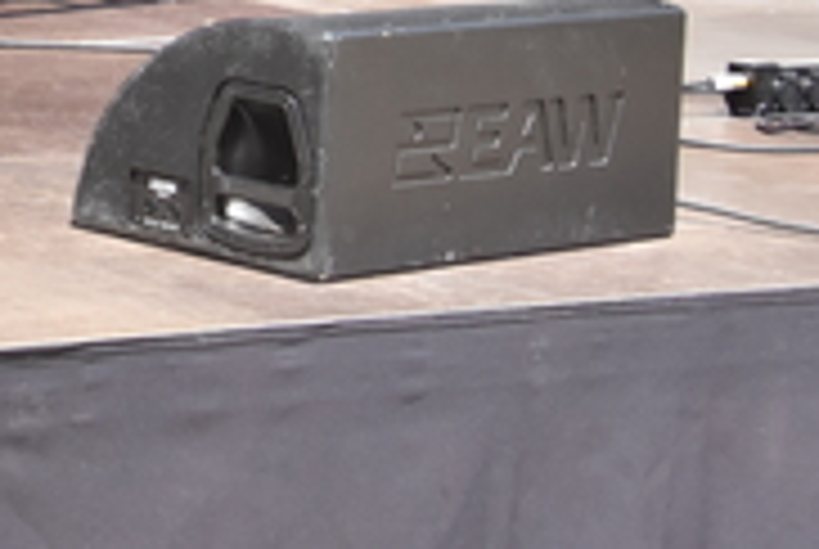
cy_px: -338
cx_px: -475
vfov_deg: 8.5
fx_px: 3600
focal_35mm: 158
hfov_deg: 12.3
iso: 800
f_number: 7.1
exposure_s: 1/1000
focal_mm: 32
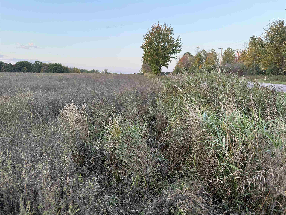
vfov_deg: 56.8
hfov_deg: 71.6
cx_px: 143
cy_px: 108
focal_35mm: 24
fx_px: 198
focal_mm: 6.76
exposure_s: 1/138
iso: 100
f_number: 1.78
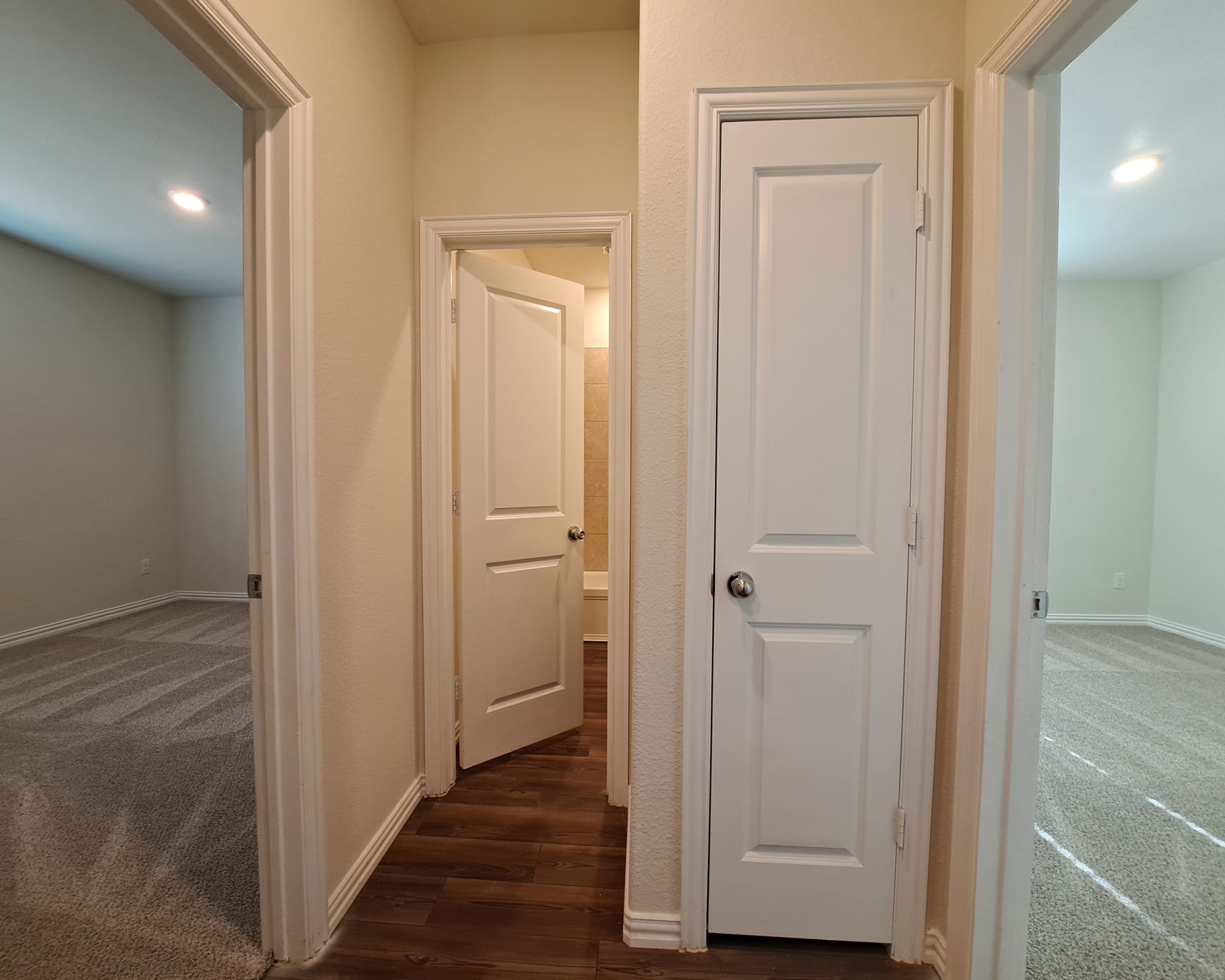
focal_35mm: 14
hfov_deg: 100.7
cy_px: 498
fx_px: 508
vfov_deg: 88.0
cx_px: 599
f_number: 2.2
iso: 125
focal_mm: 1.74
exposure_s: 1/40
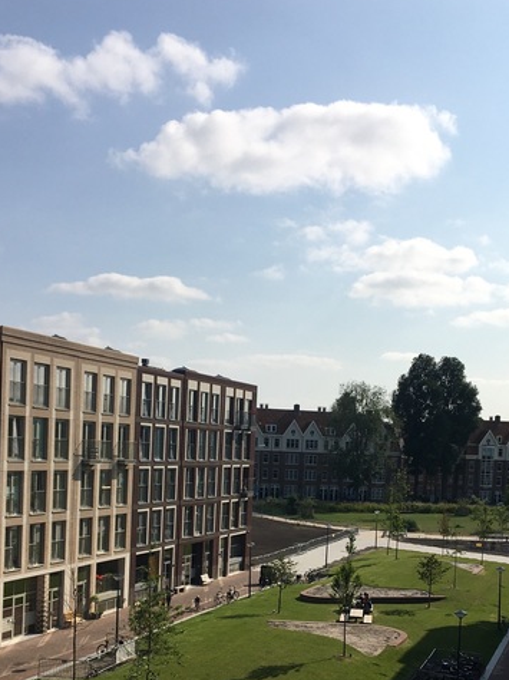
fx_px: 922
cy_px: 506
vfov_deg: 39.4
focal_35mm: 47
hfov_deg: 30.9
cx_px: 262
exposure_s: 1/3344
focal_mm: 4.15
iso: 25
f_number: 2.2
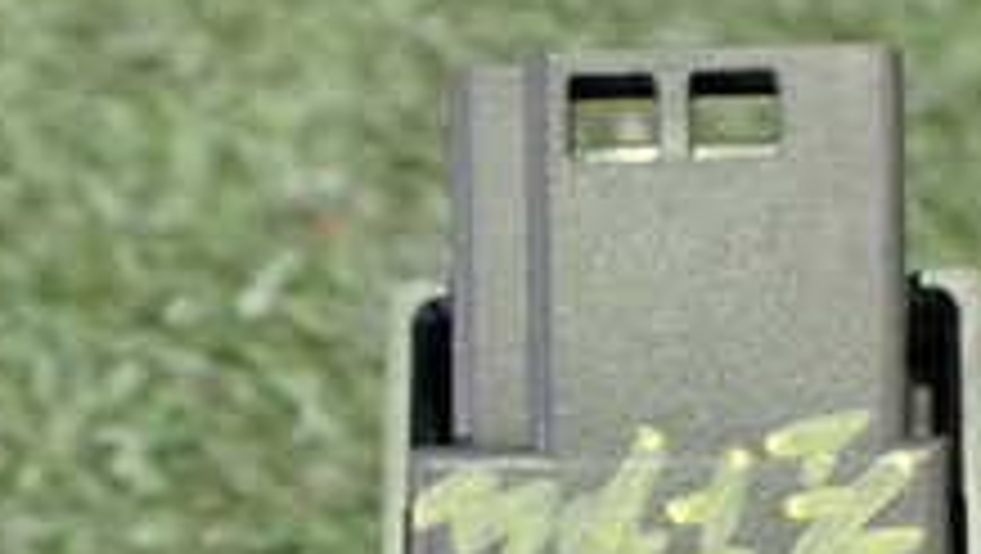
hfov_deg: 23.5
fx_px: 2343
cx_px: 706
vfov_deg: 13.1
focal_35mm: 90
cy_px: 671
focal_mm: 5.4
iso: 800
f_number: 2.3
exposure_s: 1/40
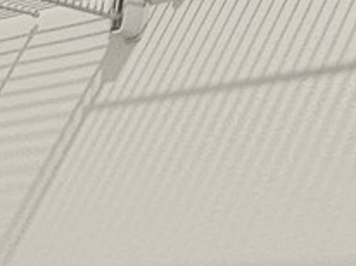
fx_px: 1038
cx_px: -384
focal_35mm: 101
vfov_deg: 10.3
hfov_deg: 15.2
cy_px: 812
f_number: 2.2
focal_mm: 2.2
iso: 400
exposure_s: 1/60
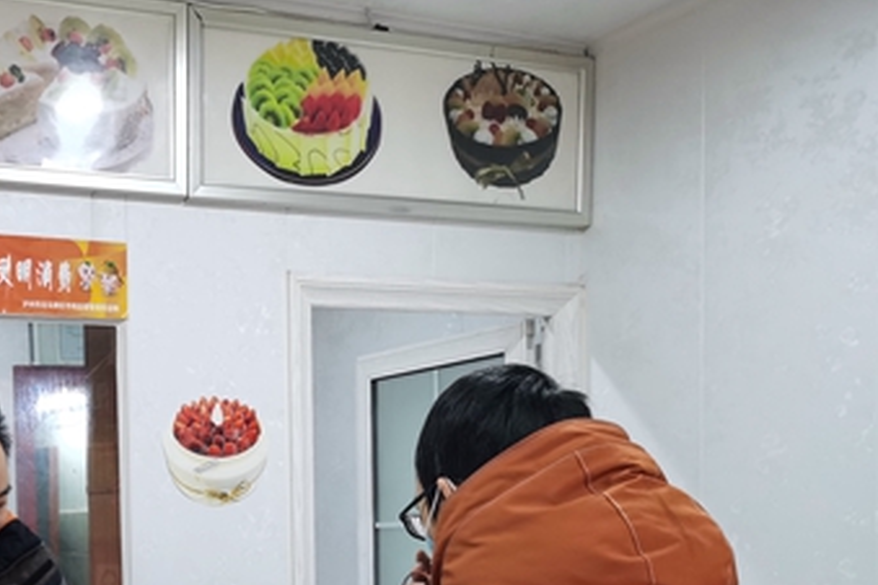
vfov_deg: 24.2
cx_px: 54
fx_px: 1293
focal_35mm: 53
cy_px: 603
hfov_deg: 34.9
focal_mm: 5.58
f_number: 1.8
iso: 200
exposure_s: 1/50
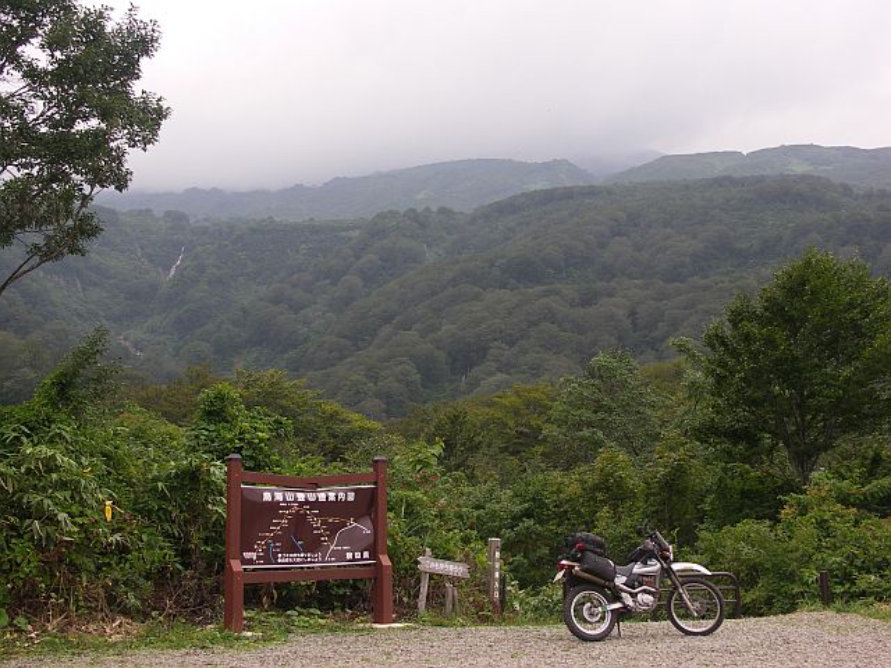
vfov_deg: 26.1
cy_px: 334
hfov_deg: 34.3
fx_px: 1441
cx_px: 446
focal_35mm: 56
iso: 50
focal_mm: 14.5
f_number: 4.5
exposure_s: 1/160
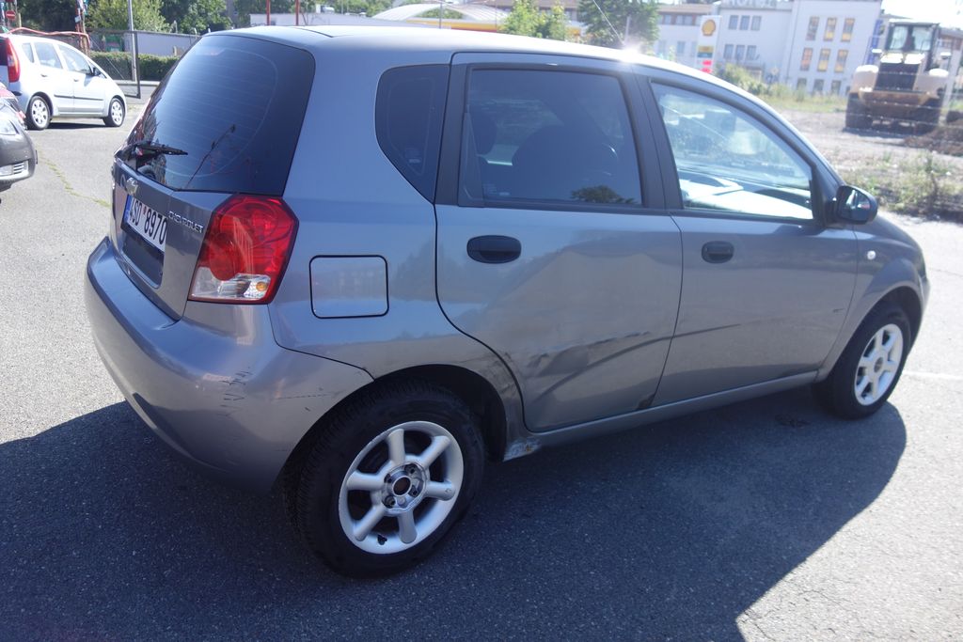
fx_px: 749
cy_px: 321
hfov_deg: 65.5
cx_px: 482
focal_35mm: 28
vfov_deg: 46.4
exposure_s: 1/1250
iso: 125
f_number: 1.8
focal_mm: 10.4
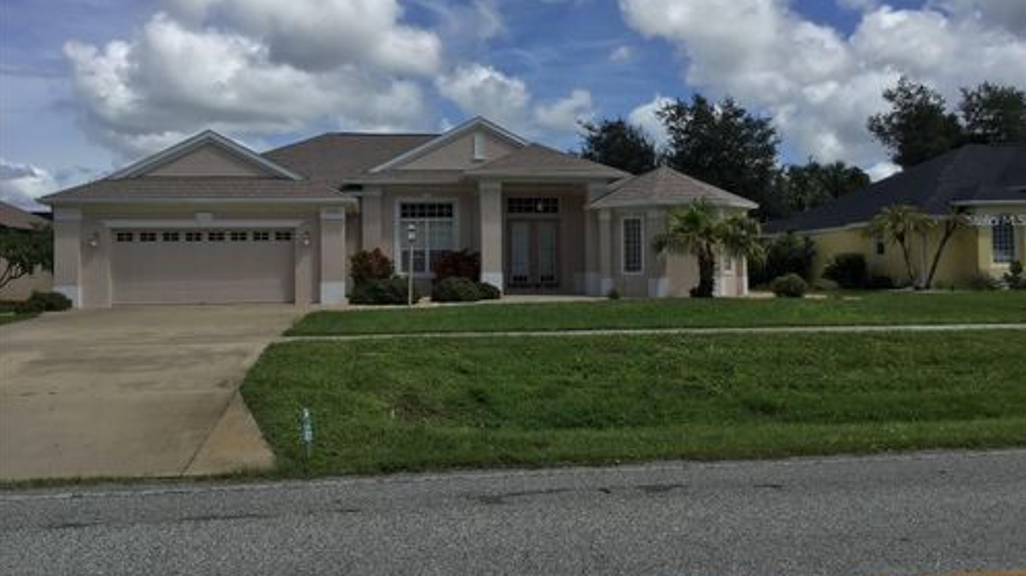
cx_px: 512
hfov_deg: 58.0
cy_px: 220
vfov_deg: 34.4
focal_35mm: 34
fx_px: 925
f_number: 2.4
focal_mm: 3.3
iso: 25
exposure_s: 1/2037
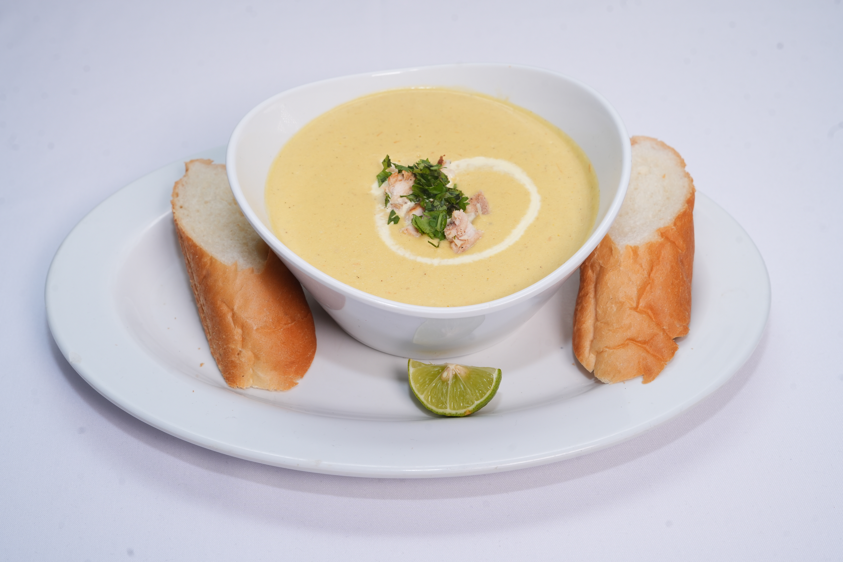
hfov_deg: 39.6
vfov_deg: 27.0
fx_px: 1171
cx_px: 422
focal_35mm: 50
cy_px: 281
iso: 320
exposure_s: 1/100
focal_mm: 50
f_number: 8
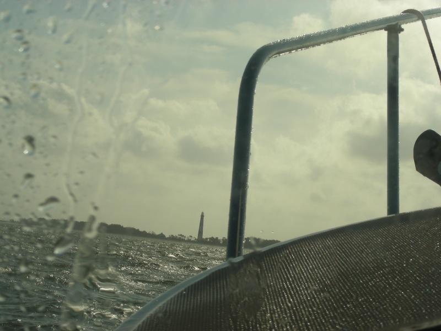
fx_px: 1006
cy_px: 166
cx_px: 220
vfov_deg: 18.7
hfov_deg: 24.7
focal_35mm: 79
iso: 50
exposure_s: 1/770
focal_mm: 13.2
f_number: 6.8
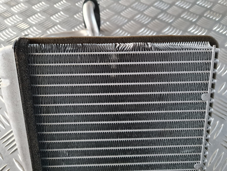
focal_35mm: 26
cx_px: 114
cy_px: 86
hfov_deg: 67.3
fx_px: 170
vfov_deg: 53.1
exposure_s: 1/25
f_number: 1.8
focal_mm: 5.4
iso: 640
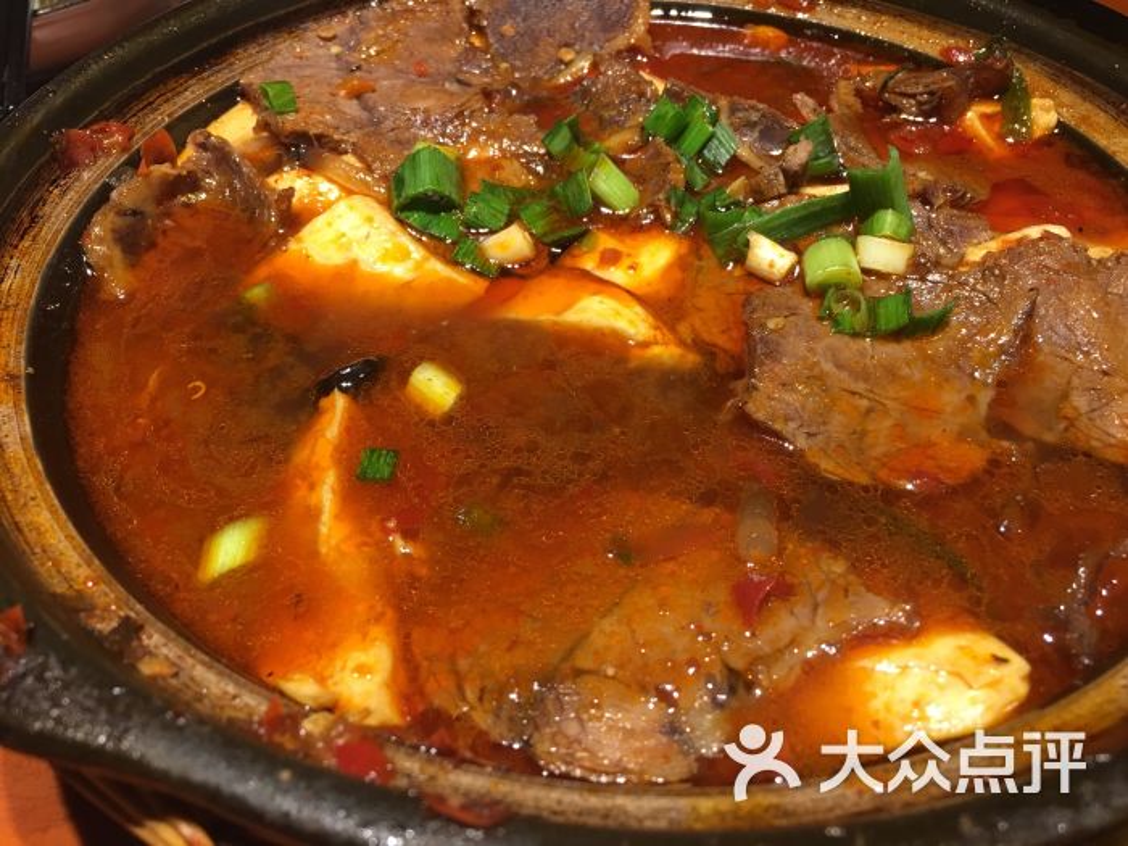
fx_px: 945
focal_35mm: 29
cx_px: 564
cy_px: 423
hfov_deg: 61.7
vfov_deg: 48.2
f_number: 2.2
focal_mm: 4.15
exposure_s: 1/17
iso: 50
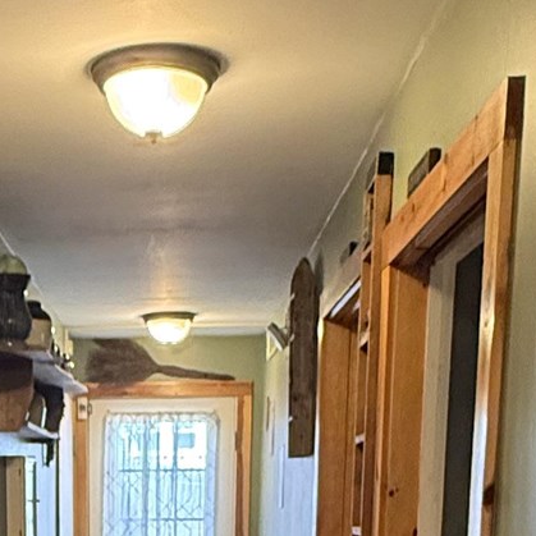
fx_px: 1191
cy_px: 727
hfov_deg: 24.7
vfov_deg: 22.3
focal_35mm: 68
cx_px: 61
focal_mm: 2.22
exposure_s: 1/60
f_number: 2.2
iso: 400
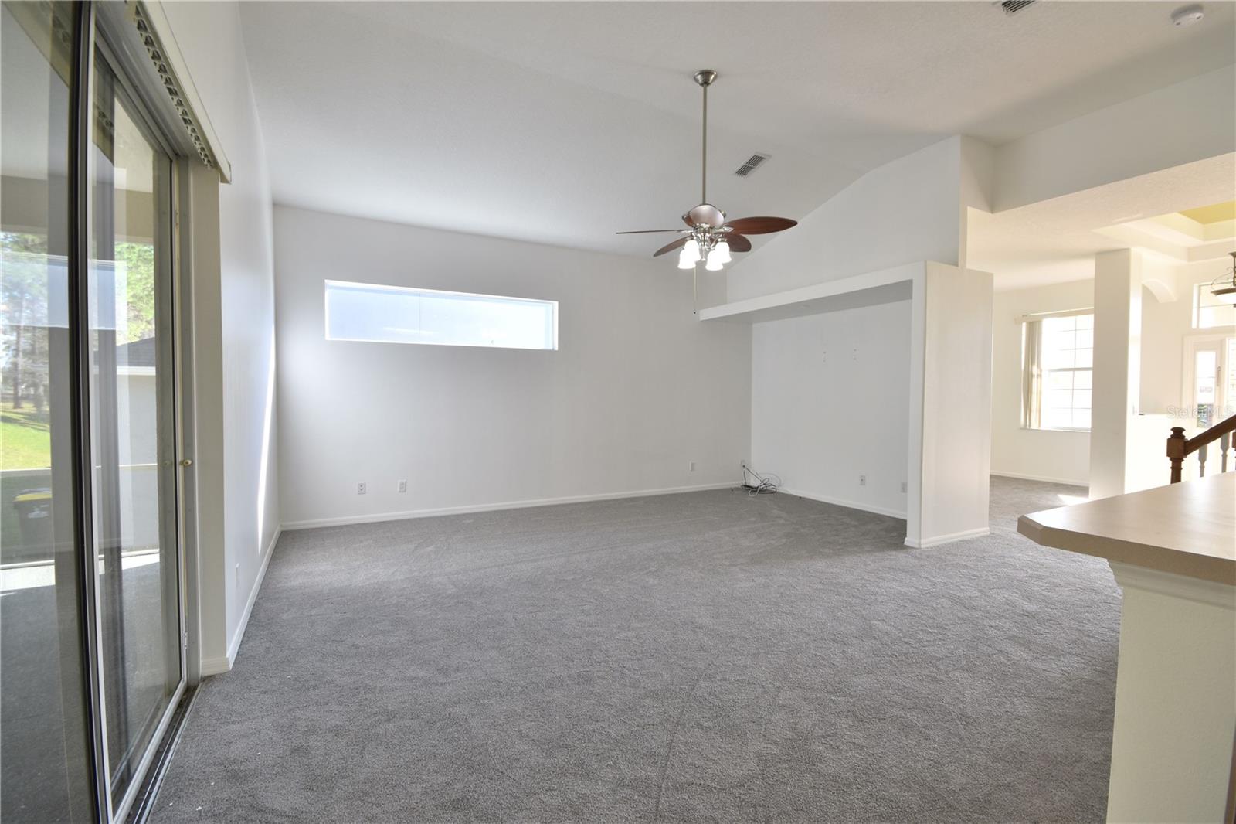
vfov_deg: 77.3
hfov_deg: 100.4
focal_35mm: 15
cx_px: 618
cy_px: 412
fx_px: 515
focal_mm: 10
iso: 200
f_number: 10
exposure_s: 1/15
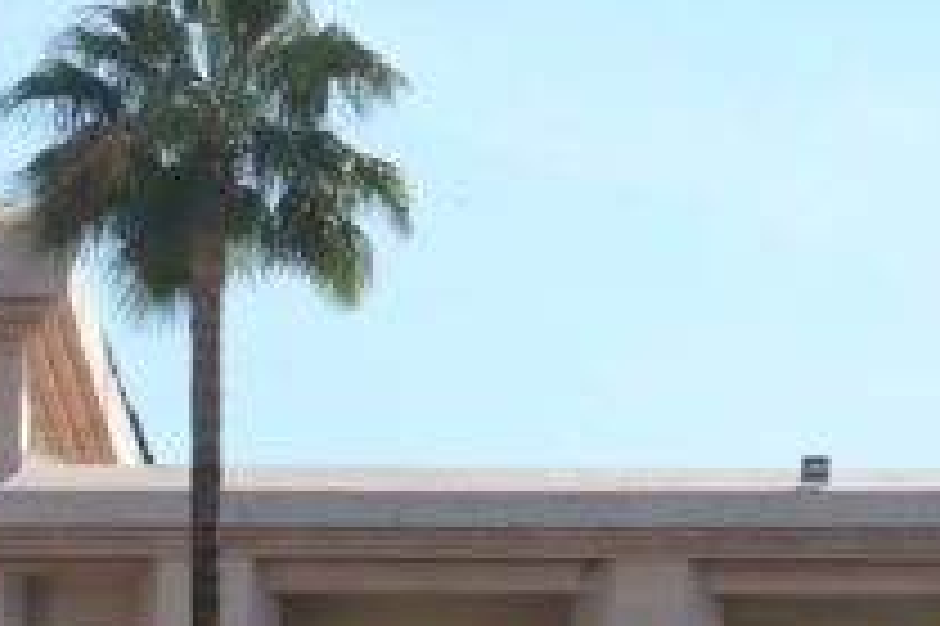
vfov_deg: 7.0
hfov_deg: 10.4
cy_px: 730
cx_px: -252
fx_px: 5061
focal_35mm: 194
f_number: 8
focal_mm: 36
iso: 100
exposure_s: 1/250
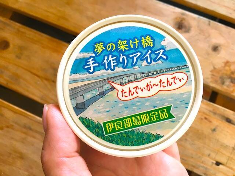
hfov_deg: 61.7
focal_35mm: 29
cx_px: 118
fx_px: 197
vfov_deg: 48.2
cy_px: 88
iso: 32
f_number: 2.2
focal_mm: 4.15
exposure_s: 1/30
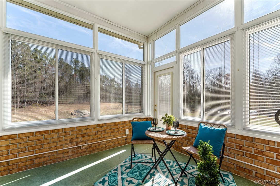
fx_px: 115
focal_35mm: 15
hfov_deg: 101.2
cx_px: 140
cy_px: 93
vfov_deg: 78.0
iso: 100
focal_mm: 14.8
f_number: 7.1
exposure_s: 1/60
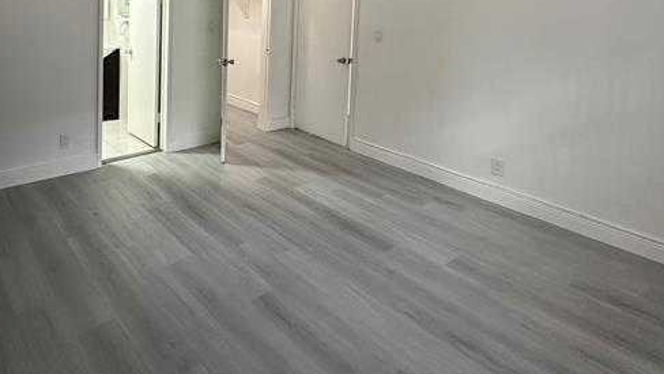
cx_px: 241
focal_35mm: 25
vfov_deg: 41.9
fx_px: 440
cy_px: 30
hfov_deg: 72.5
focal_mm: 2.22
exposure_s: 1/60
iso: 200
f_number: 2.2
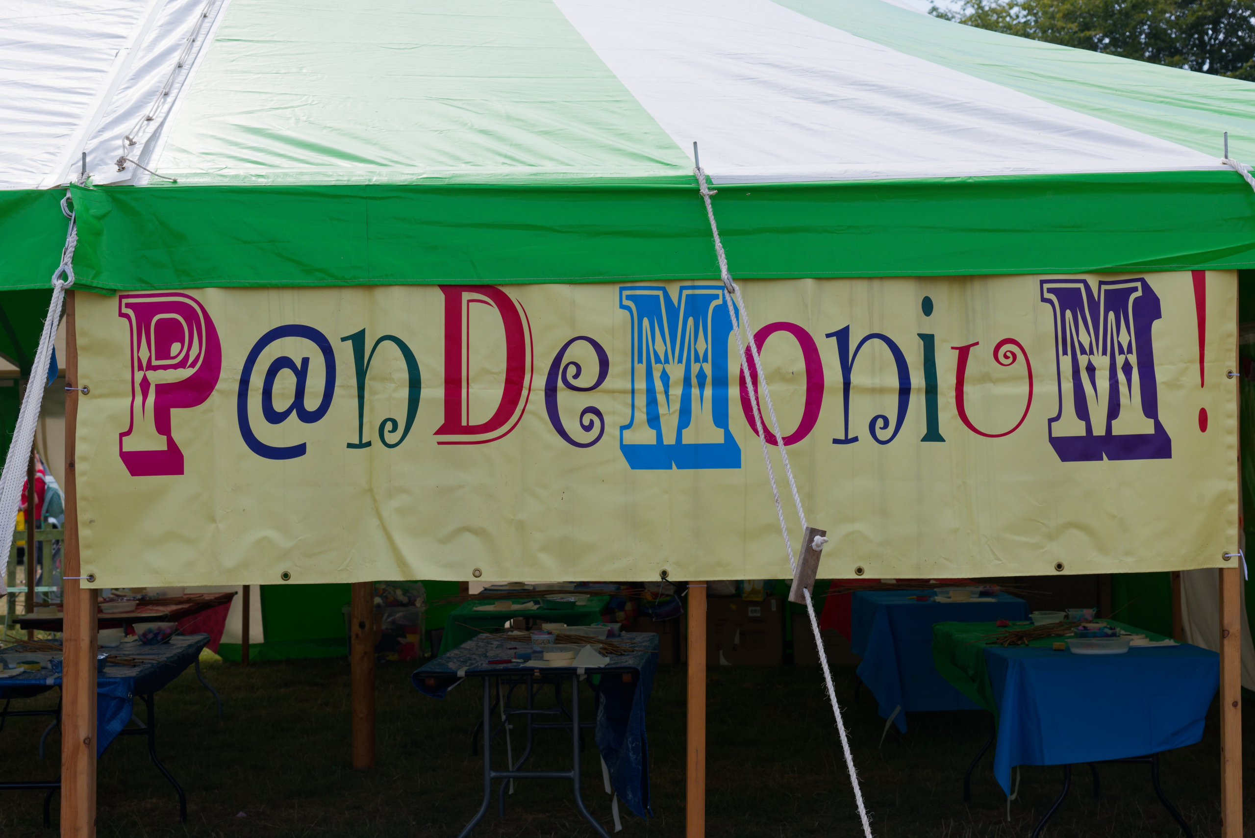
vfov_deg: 24.6
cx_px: 628
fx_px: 1918
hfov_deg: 36.2
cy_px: 419
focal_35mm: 55
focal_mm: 55
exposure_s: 1/500
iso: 200
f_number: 7.1
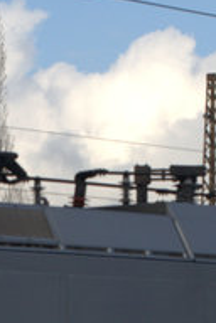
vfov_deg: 8.3
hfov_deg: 5.6
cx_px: -7
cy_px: 408
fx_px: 2196
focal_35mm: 244
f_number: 8
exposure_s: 1/640
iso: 500
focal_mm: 40
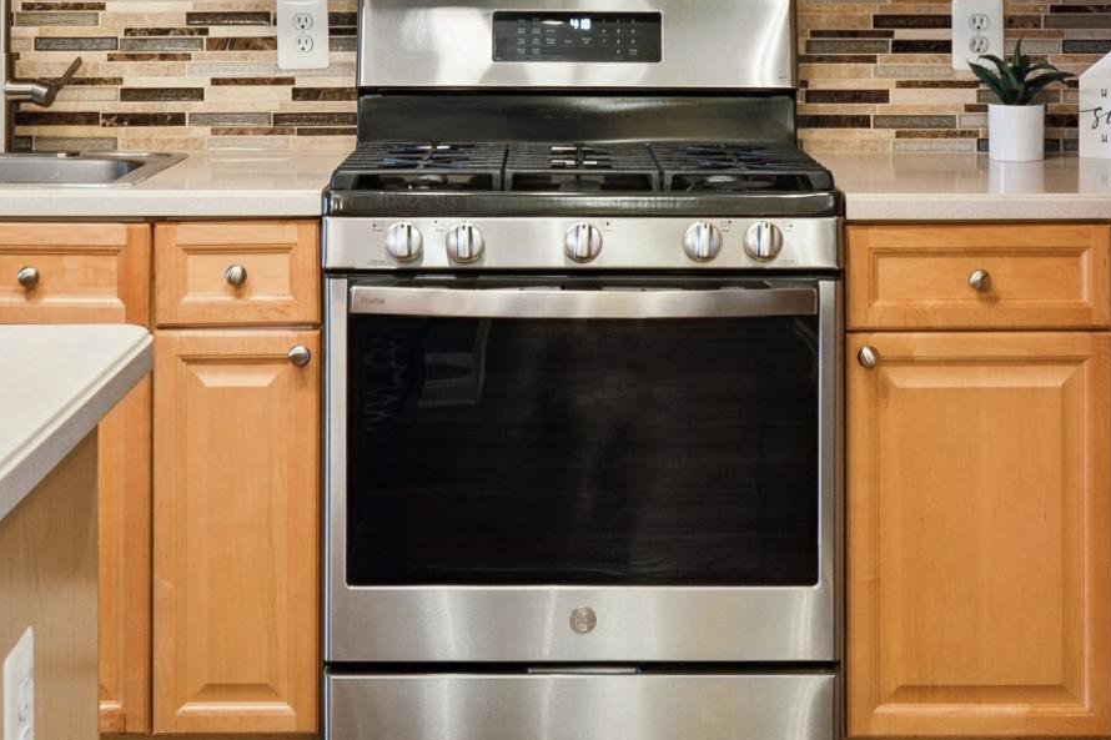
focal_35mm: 69
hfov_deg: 29.2
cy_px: 32
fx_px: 2129
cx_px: 557
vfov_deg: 19.3
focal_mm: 20
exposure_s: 1/10
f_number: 5.6
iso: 400
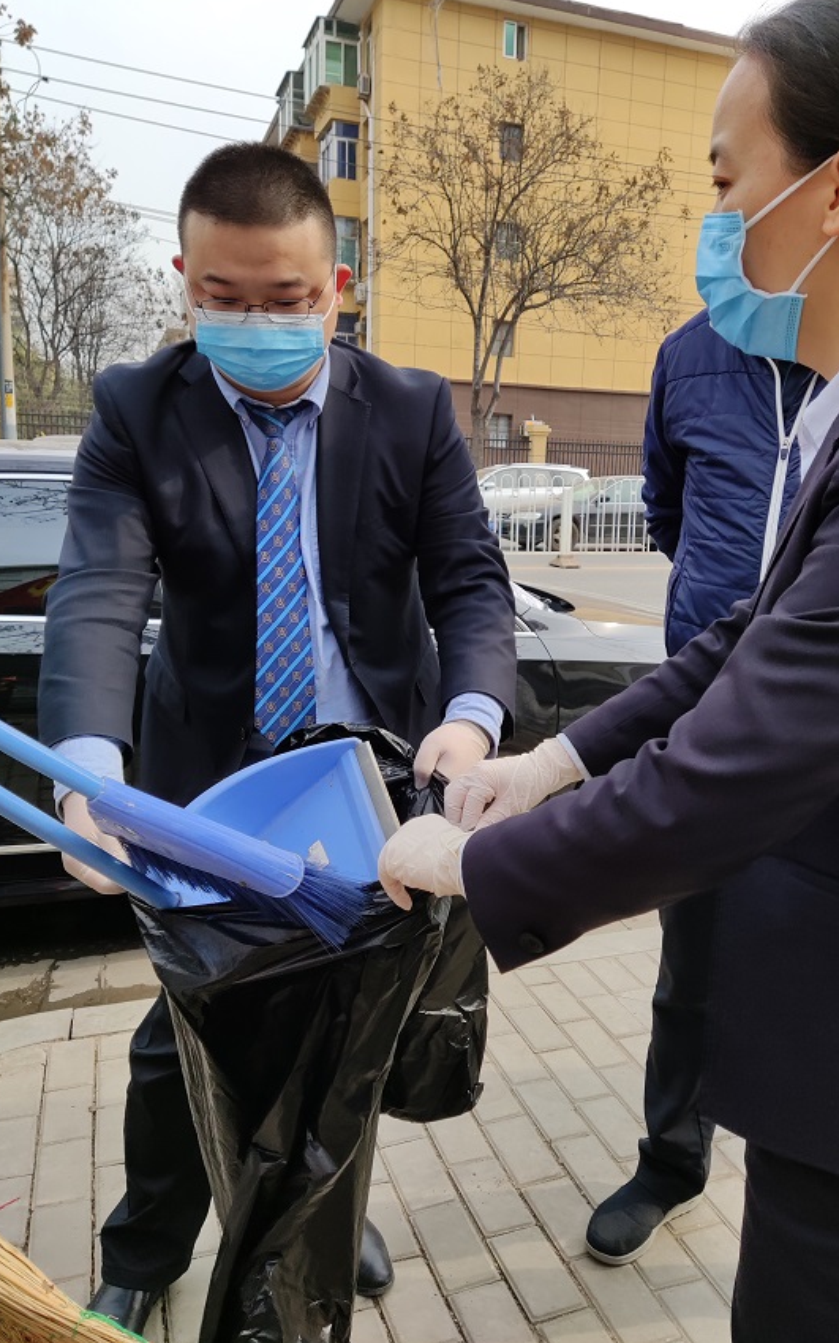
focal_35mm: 27
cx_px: 493
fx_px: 988
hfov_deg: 45.8
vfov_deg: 68.4
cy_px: 670
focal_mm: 4.71
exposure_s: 1/971
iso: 50
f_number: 1.79
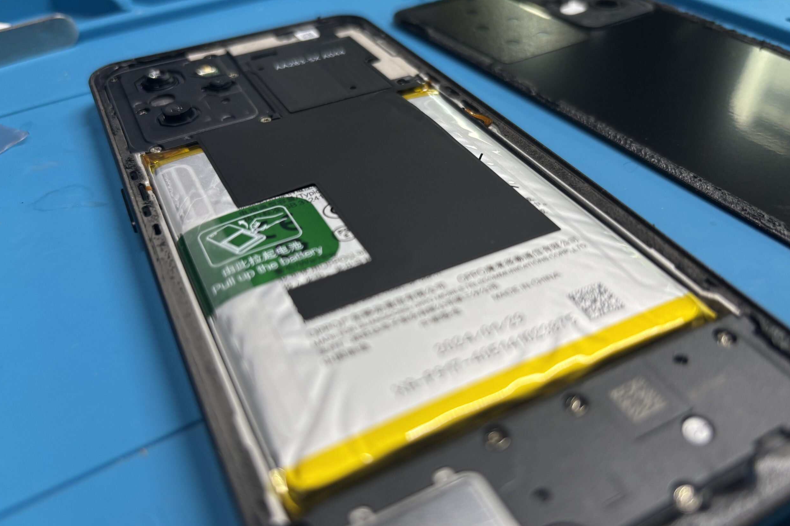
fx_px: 614
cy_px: 268
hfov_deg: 65.5
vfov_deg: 46.4
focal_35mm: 28
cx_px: 406
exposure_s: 1/156
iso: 40
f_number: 1.6
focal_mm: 5.96
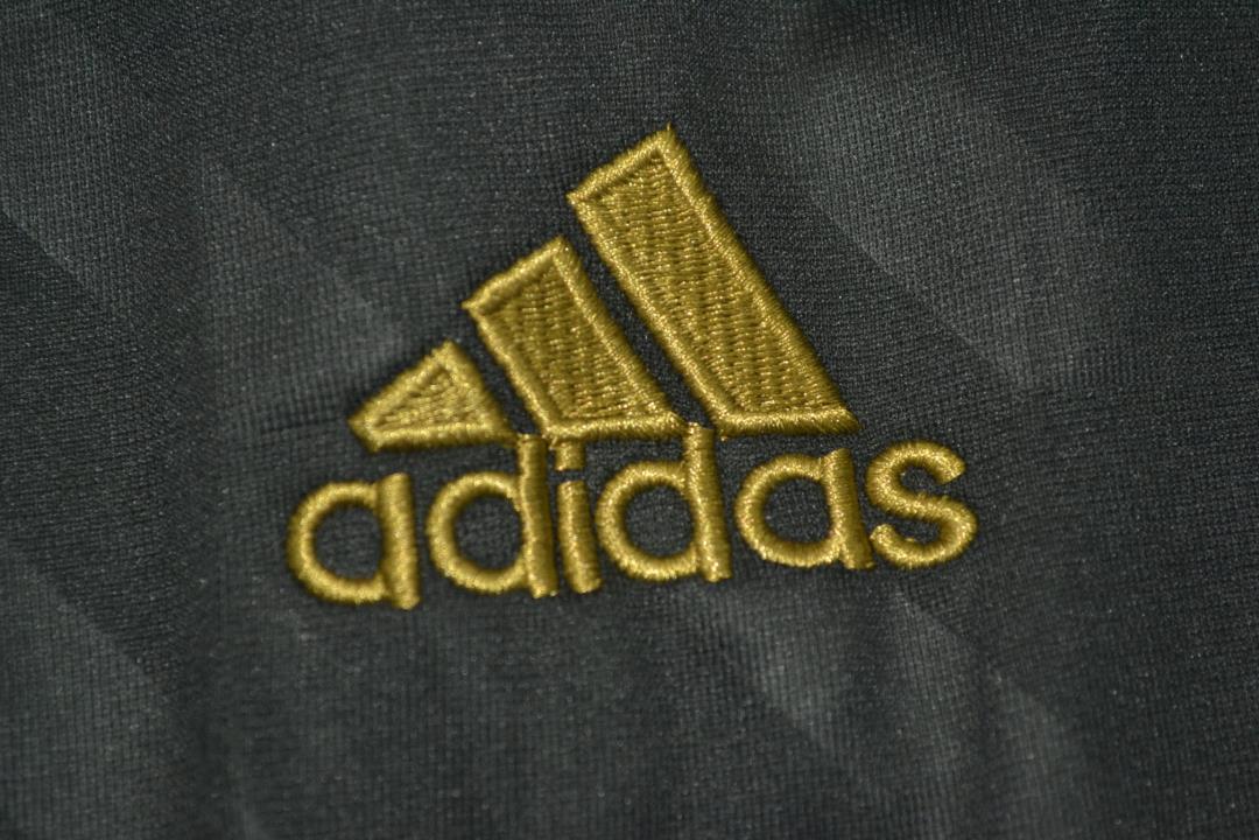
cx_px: 630
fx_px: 2885
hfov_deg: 24.6
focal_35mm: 82
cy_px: 420
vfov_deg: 16.6
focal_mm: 55
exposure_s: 1/200
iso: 200
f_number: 5.6
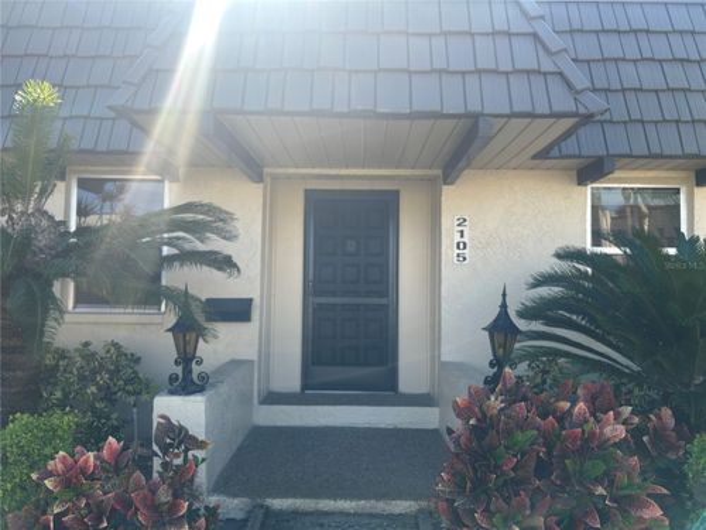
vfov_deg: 53.1
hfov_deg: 67.3
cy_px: 265
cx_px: 353
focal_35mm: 26
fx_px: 530
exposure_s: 1/544
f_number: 1.5
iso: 50
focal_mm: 5.7
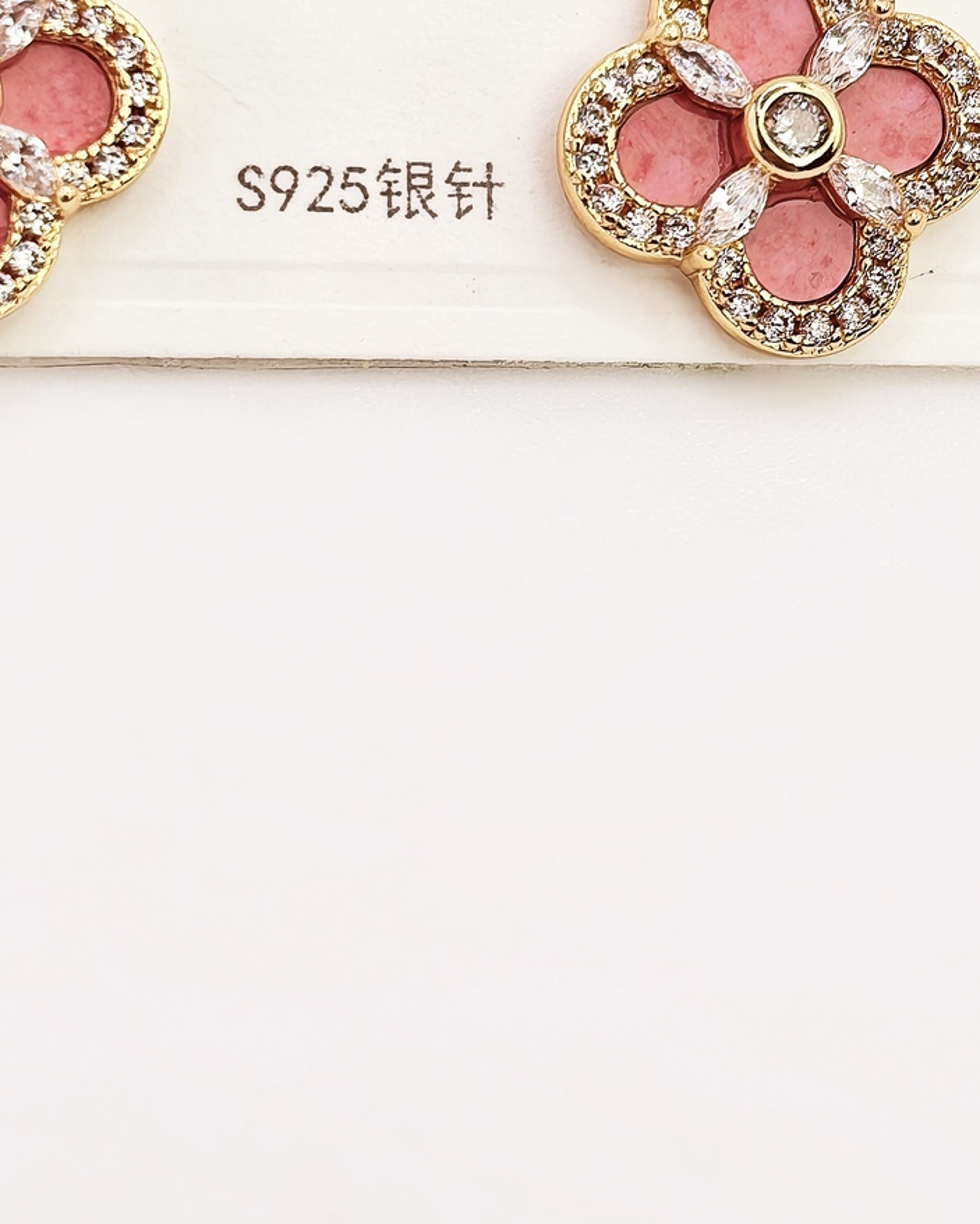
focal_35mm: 128
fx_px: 4638
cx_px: 425
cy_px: 149
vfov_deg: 14.9
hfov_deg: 12.1
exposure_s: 1/342
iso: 50
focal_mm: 6.98
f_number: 2
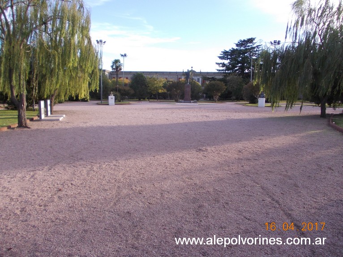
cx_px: 172
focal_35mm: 28
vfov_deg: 49.7
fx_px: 277
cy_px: 128
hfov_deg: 63.5
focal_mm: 4
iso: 80
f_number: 2.7
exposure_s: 1/320
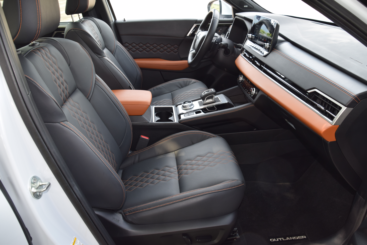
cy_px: 122
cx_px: 184
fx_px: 275
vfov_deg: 48.0
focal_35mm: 27
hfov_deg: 67.4
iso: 400
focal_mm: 18
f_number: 5.6
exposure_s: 1/125
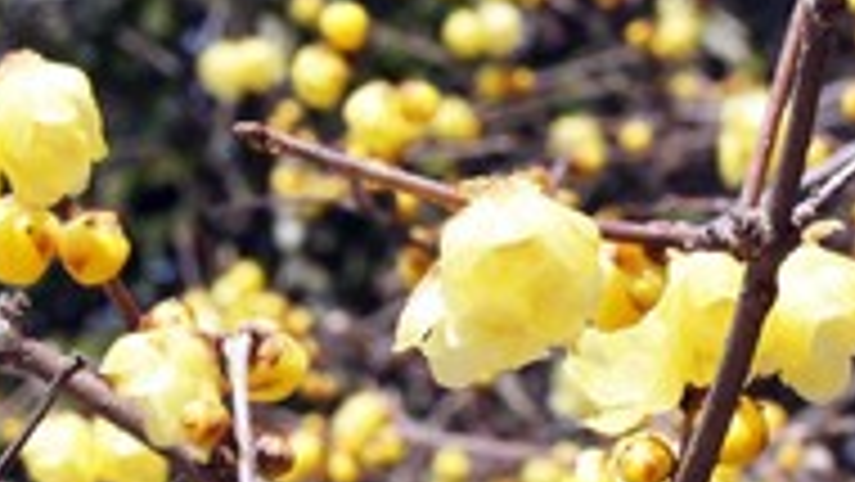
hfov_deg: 7.3
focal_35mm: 294
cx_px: 328
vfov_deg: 4.1
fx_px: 6667
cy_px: 214
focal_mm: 60
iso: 400
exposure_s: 1/320
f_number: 16
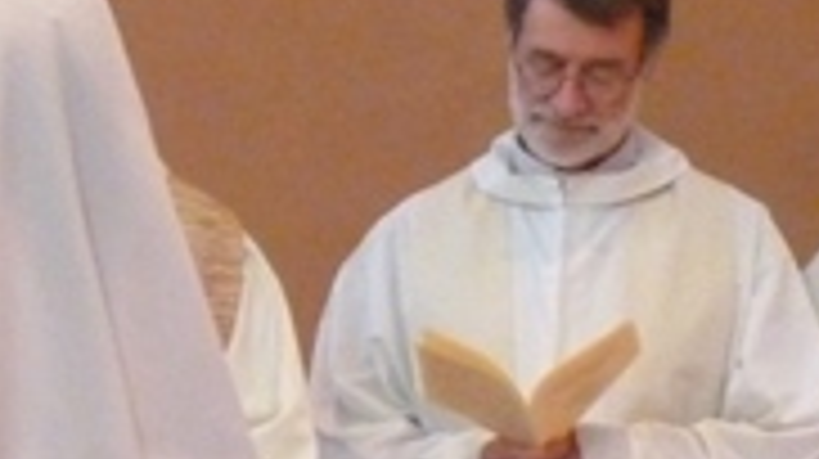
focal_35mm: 316
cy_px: 63
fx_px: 6856
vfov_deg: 3.8
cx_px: -338
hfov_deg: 6.8
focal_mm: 11.8
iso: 800
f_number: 3.3
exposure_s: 1/25
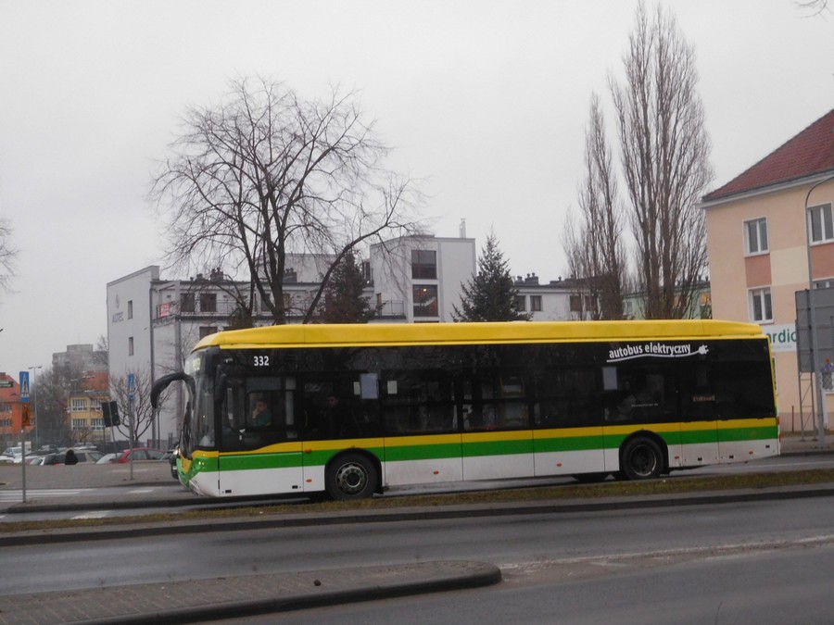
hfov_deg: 42.1
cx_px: 417
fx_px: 1084
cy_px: 312
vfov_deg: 32.2
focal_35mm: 45
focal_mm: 8
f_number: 4
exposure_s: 1/60
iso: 400
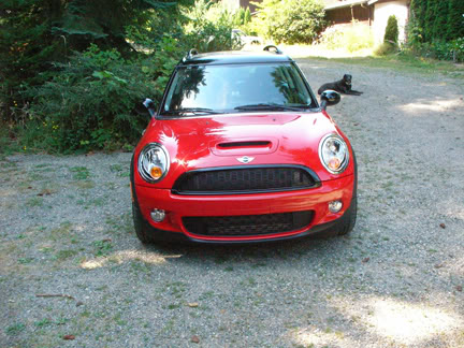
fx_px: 509
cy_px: 174
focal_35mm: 38
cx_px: 232
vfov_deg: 37.7
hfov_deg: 49.0
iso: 400
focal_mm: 6.3
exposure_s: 1/215
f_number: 4.5
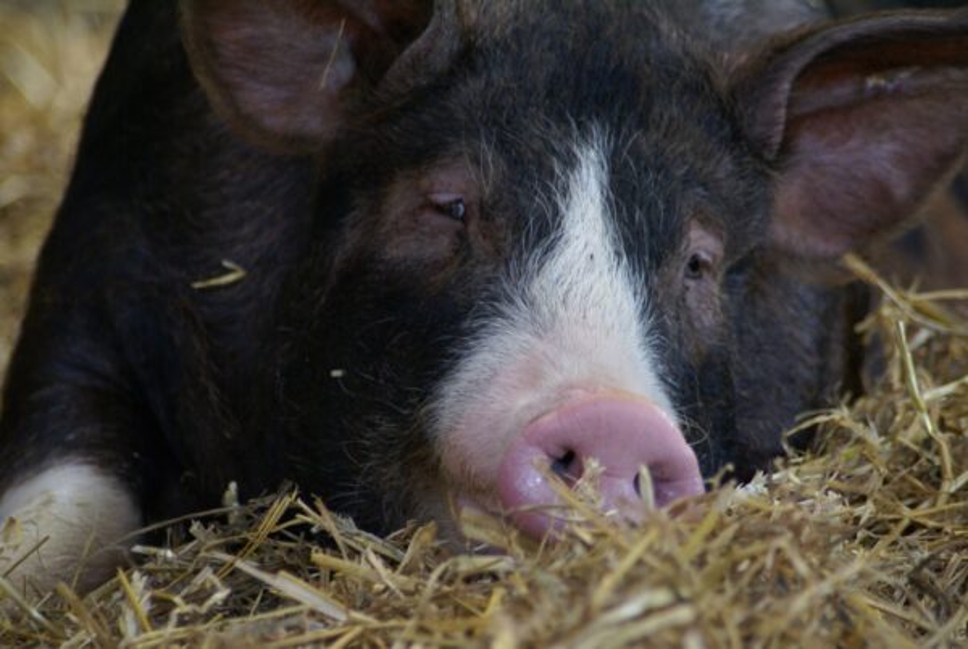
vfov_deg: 5.1
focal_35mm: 270
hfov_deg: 7.6
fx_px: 7271
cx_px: 484
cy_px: 324
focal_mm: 180
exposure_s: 1/160
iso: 400
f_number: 4.5
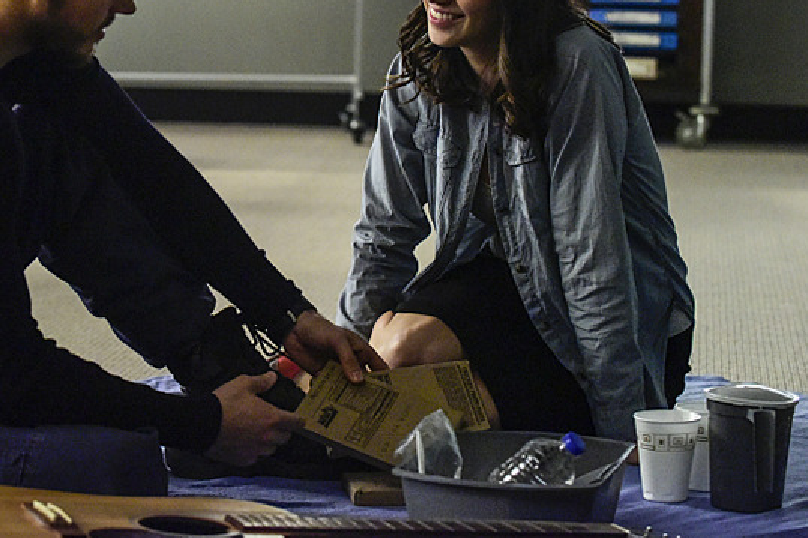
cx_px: 261
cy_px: 156
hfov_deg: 17.6
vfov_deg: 11.8
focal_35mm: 116
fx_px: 2602
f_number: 4
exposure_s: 1/125
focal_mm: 80
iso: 10000
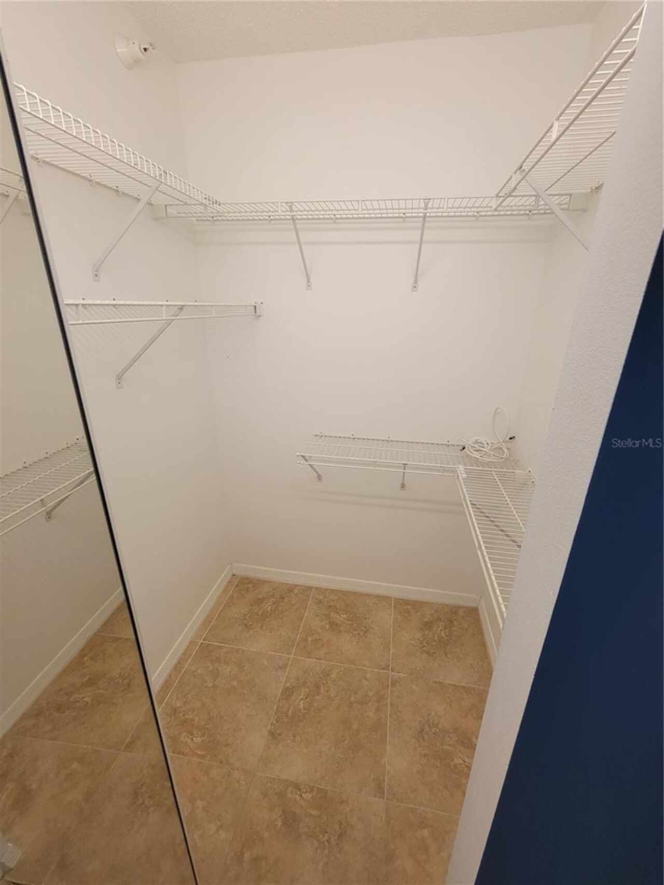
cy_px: 442
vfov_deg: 106.2
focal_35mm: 13
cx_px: 332
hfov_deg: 89.9
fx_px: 332
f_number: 2.2
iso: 160
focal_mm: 2.2
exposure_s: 1/60
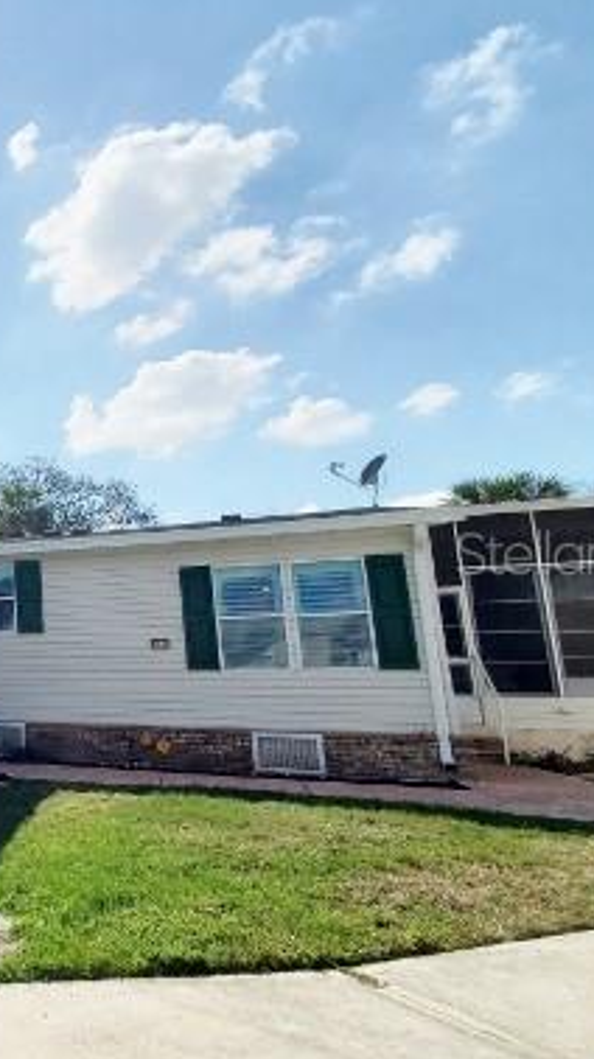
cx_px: -177
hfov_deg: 34.2
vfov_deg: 76.3
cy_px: 552
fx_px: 674
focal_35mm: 24
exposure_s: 1/2686
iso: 50
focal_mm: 1.8
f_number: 2.2
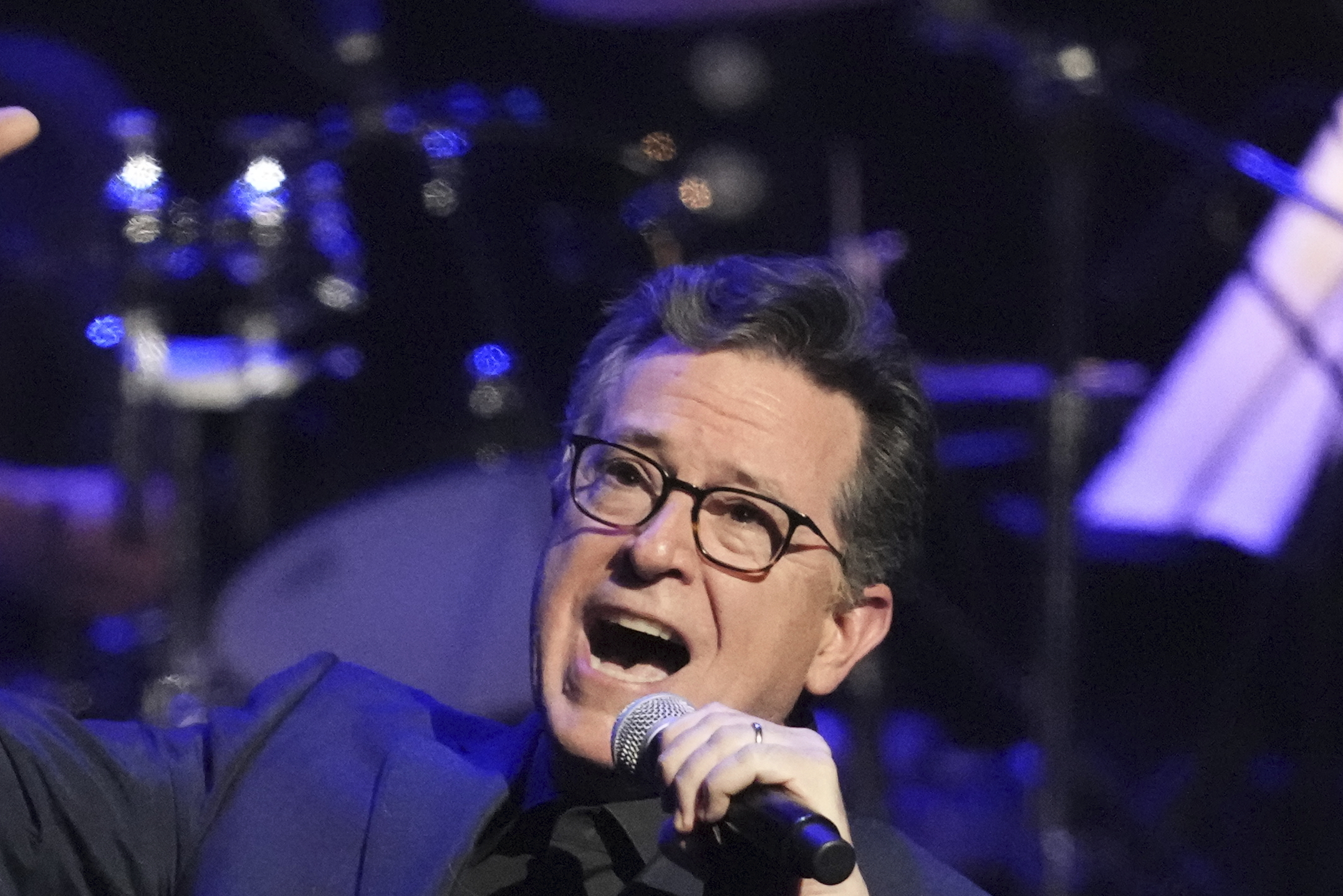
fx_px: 58341
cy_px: 1099
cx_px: 400
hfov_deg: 1.3
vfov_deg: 0.9
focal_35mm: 1564
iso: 10000
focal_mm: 400
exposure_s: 1/500
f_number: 2.8
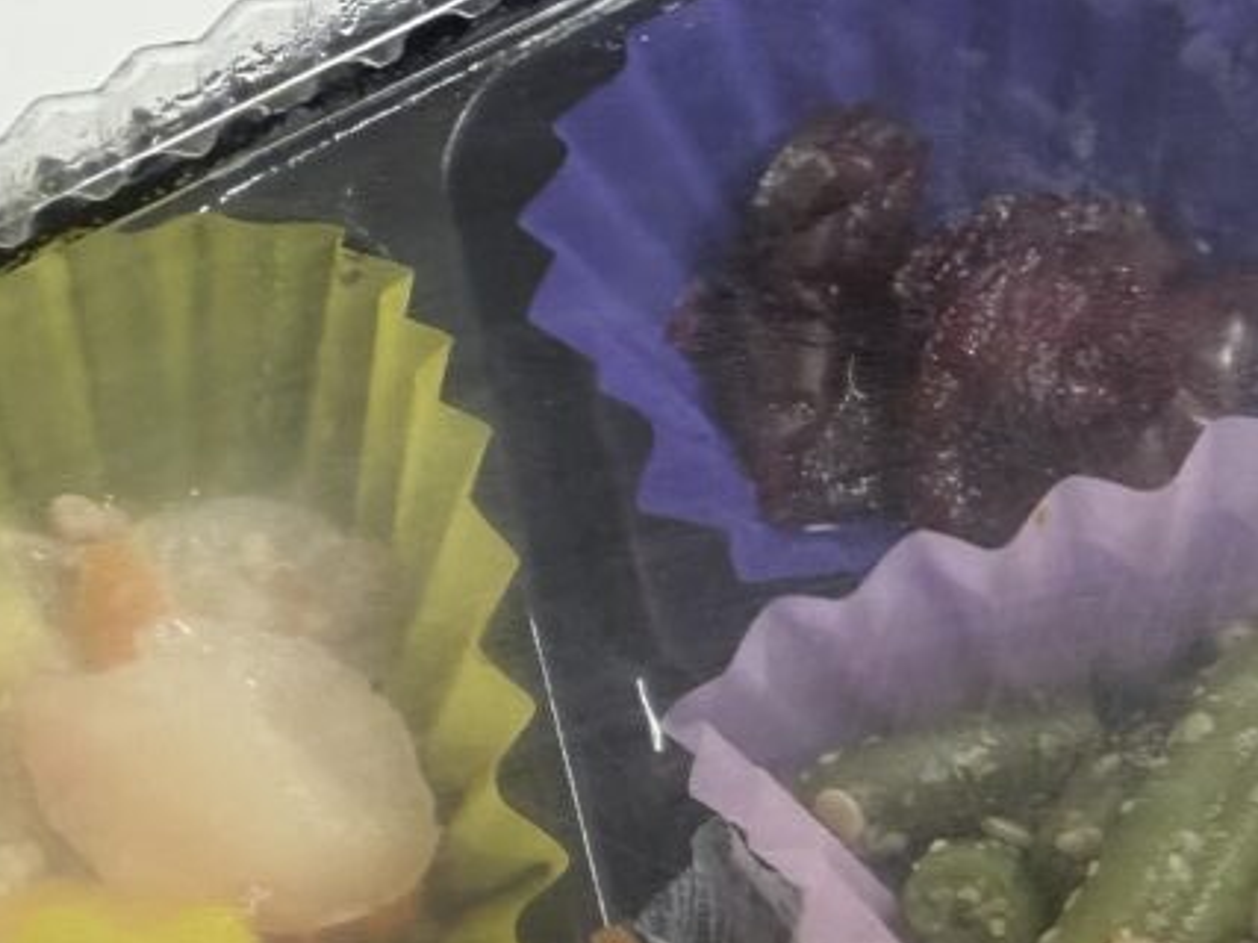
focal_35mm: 72
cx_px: 463
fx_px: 2616
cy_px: 1297
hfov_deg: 26.9
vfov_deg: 18.7
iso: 200
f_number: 2.2
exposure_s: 1/60
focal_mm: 2.22
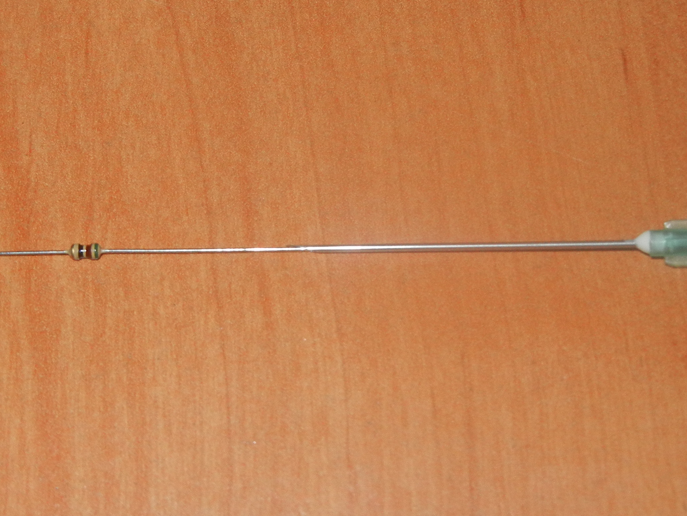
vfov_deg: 17.0
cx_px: 294
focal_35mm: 87
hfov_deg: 22.5
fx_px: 1727
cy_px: 261
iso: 200
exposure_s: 1/30
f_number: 7.6
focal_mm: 8.1
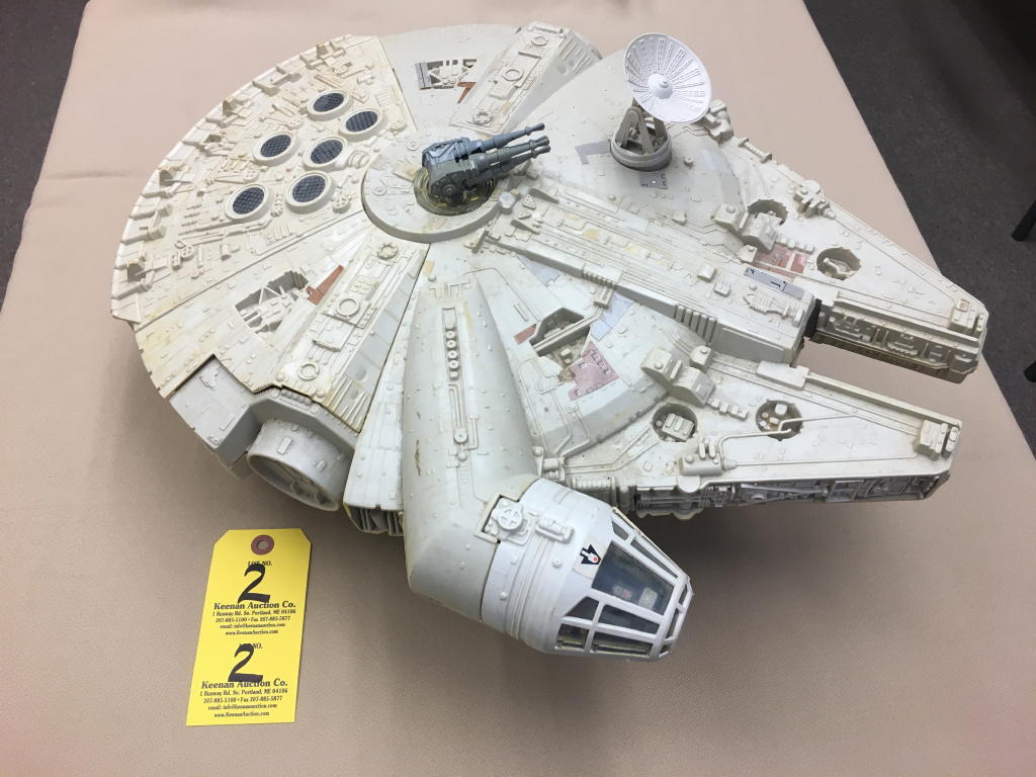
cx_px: 518
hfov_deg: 61.7
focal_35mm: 29
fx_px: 868
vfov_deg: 48.2
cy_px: 388
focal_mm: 4.15
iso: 25
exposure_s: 1/30
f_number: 2.2
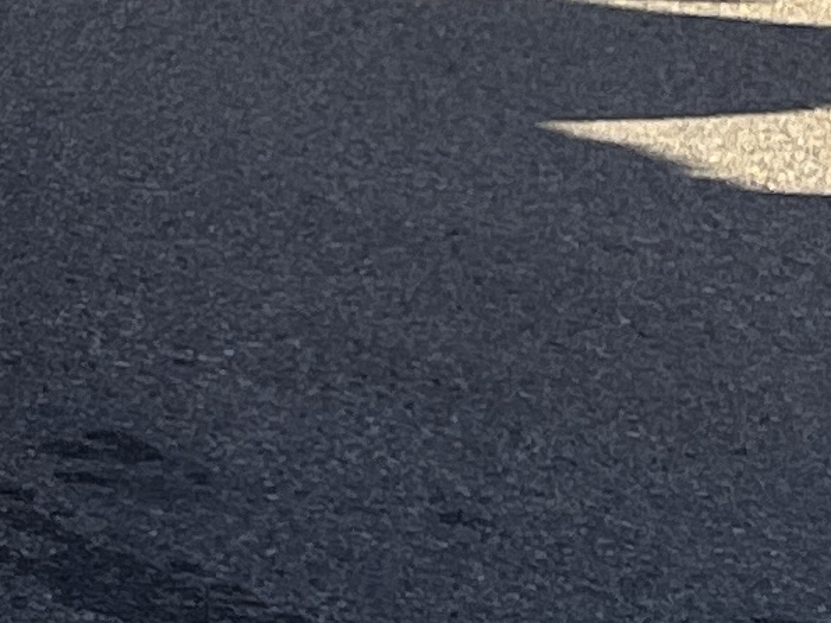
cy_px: -517
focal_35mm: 176
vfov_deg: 8.1
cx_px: -1803
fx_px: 4225
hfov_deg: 8.8
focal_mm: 5.1
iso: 50
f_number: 1.6
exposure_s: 1/1957
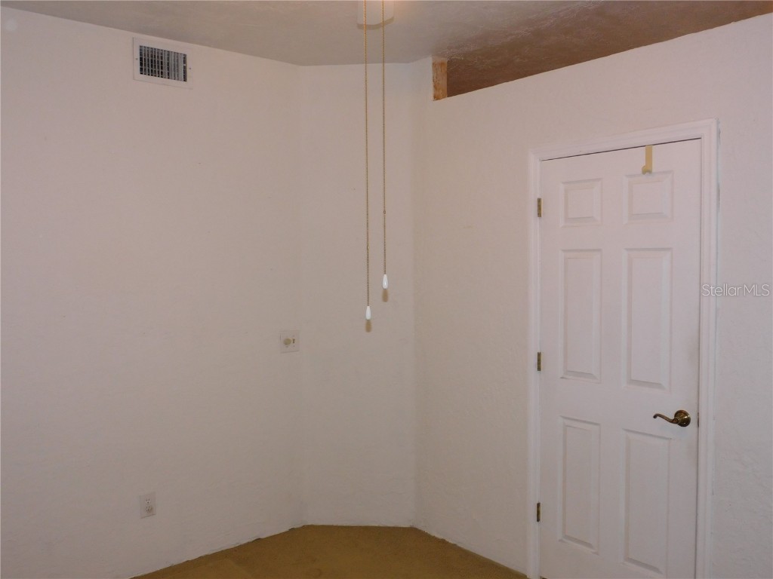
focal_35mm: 30
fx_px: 670
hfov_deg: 60.0
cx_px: 386
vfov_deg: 46.8
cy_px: 290
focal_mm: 5.4
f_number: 3.5
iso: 200
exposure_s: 1/30
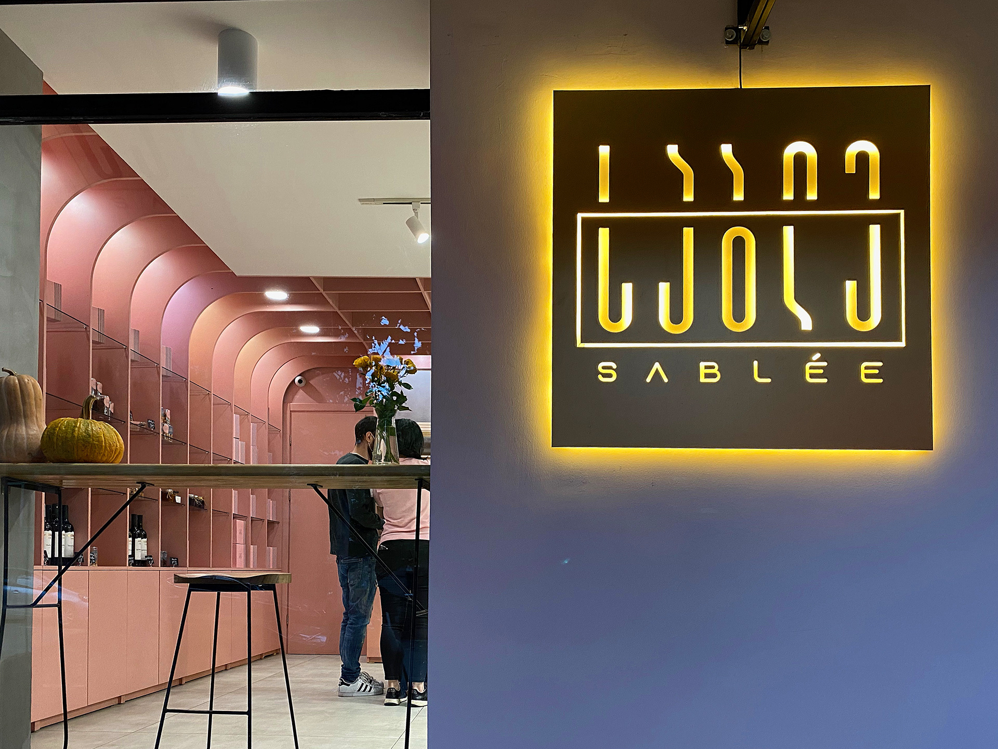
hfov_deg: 67.3
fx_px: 750
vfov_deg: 53.1
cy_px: 374
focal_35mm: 26
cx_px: 499
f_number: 1.8
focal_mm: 4.25
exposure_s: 1/50
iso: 125
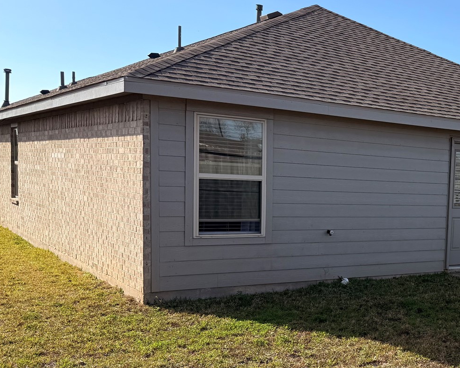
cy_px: 247
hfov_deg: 34.4
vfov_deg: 30.6
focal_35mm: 49
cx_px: 468
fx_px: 667
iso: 80
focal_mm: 6.76
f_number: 1.78
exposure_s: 1/3145
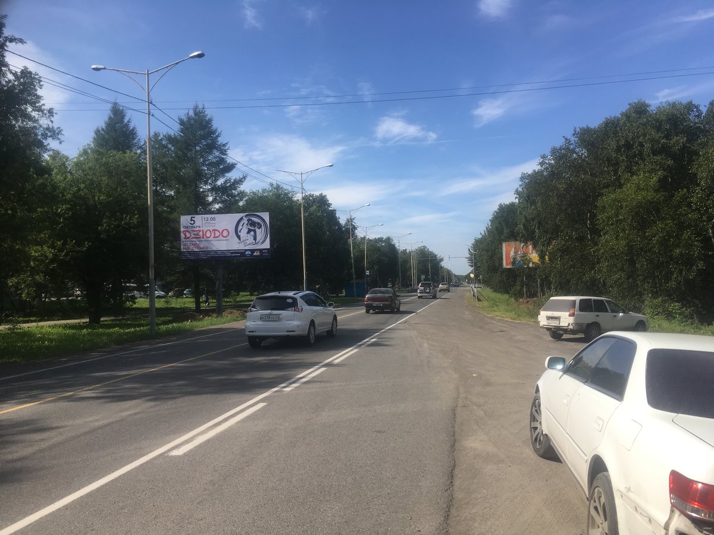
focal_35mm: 29
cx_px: 357
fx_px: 598
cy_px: 268
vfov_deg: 48.2
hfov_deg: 61.7
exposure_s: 1/1304
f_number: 2.2
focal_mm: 4.15
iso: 25
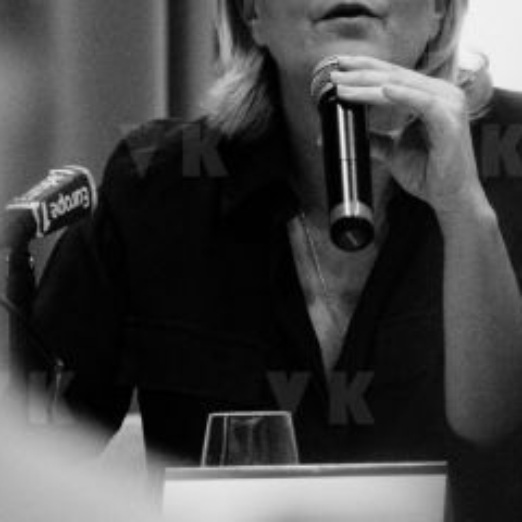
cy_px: 200
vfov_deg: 2.8
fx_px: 10868
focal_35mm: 637
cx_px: 319
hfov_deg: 2.8
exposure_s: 1/100
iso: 2500
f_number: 5.6
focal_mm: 200
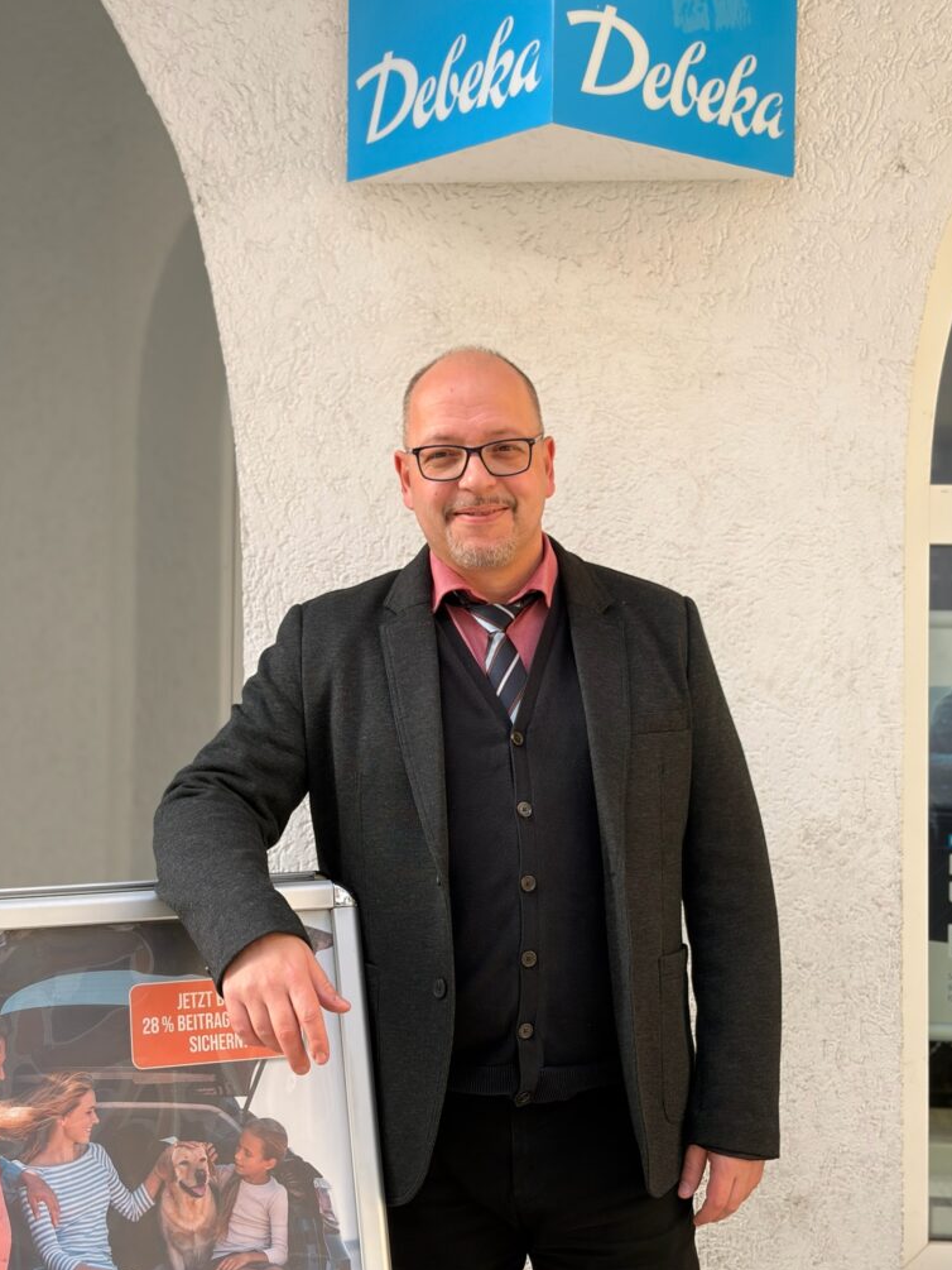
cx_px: 476
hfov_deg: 27.5
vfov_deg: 36.2
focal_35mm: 53
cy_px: 627
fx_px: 1943
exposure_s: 1/382
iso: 32
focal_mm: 5.96
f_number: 1.6
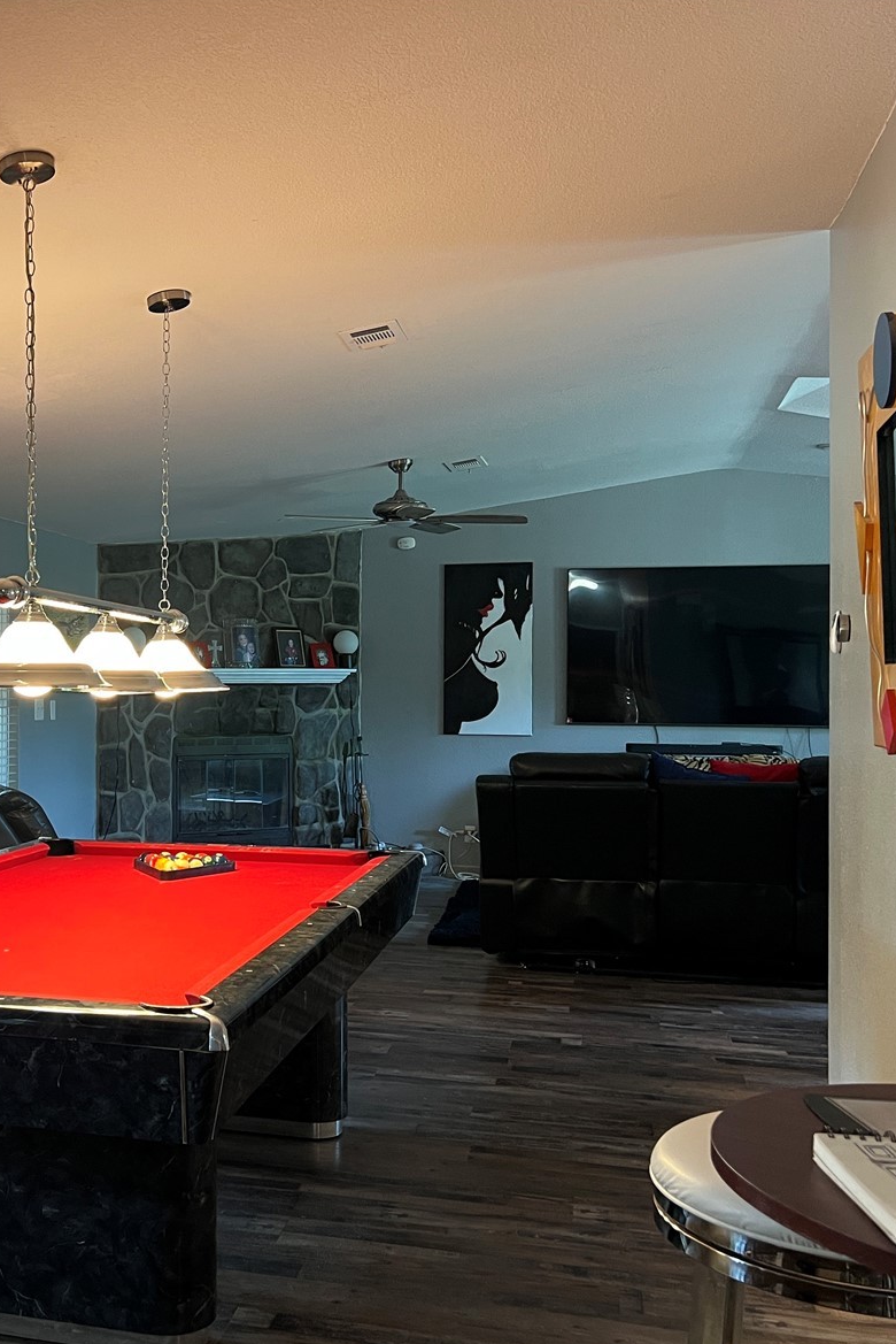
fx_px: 1380
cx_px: 186
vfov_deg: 51.9
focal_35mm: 37
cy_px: 685
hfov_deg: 34.9
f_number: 1.5
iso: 200
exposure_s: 1/60
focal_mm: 5.7
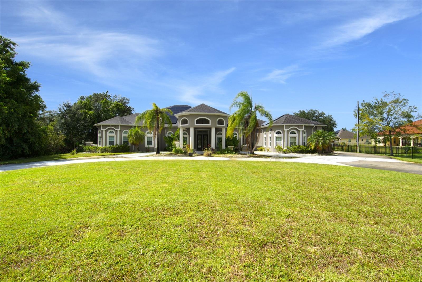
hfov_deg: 95.0
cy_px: 141
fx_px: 193
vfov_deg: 72.1
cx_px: 211
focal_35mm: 16
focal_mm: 11
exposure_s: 1/100
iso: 100
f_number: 11
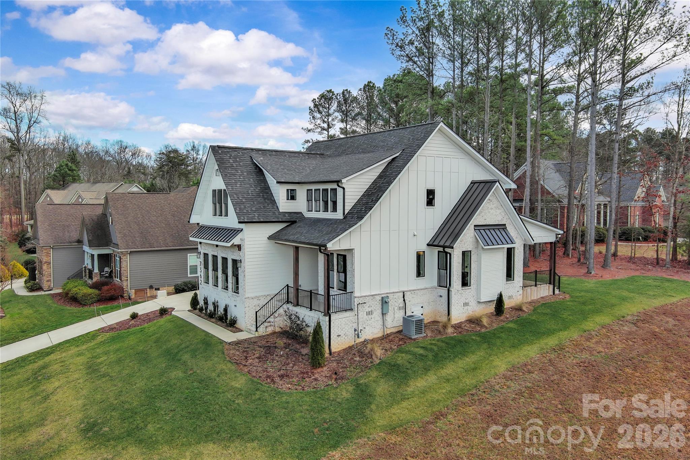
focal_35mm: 29
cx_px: 345
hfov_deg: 63.7
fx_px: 556
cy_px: 230
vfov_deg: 45.0
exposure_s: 1/1100
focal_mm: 10.57
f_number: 2.8
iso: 100
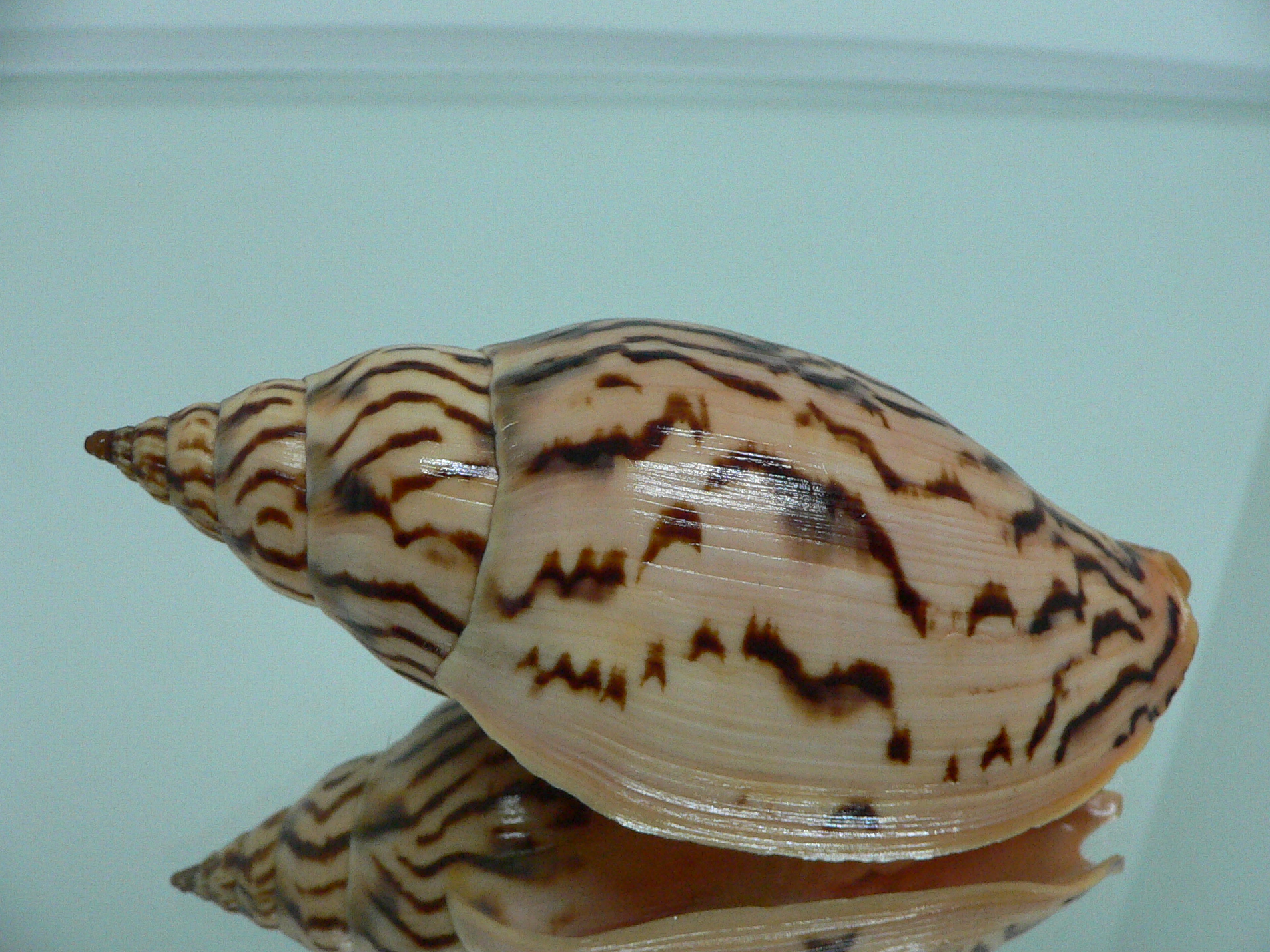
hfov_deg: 50.1
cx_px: 643
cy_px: 499
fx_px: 1357
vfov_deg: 38.7
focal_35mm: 37
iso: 200
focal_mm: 4.6
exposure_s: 1/50
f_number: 2.8
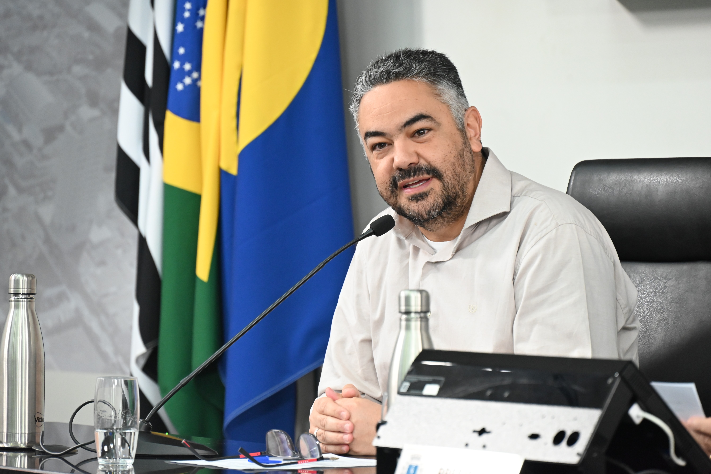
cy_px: 237
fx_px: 3951
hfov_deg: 10.3
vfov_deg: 6.9
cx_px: 356
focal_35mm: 200
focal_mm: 200
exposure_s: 1/160
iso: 3200
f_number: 6.3
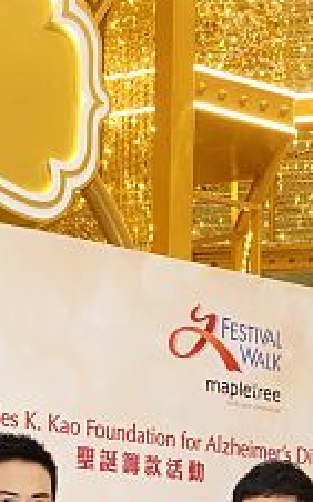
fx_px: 1777
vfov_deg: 14.4
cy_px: 857
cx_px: 11
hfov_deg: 10.0
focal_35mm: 130
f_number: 8
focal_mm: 24
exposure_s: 1/200
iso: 2500
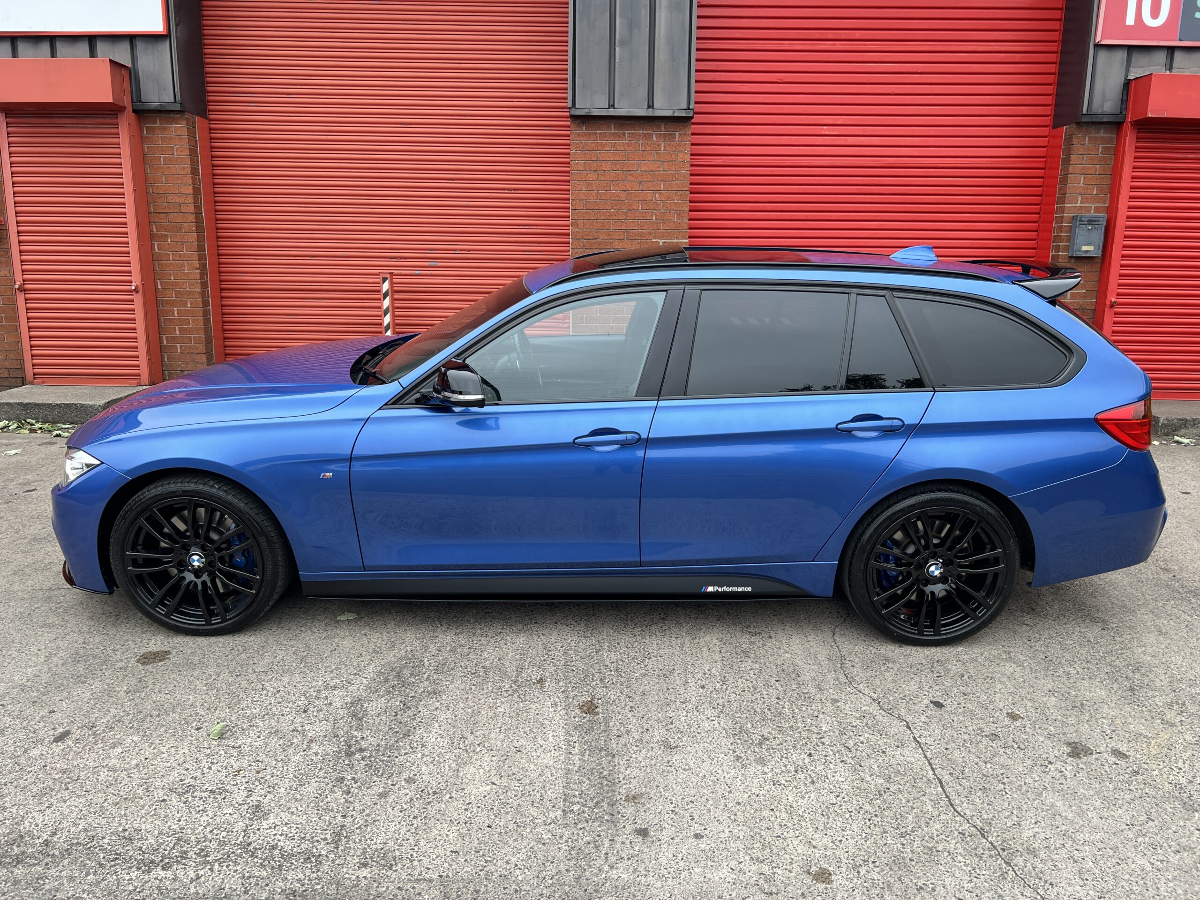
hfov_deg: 67.3
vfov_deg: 53.1
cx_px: 600
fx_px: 901
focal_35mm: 26
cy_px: 450
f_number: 1.5
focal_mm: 5.7
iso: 40
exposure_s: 1/121
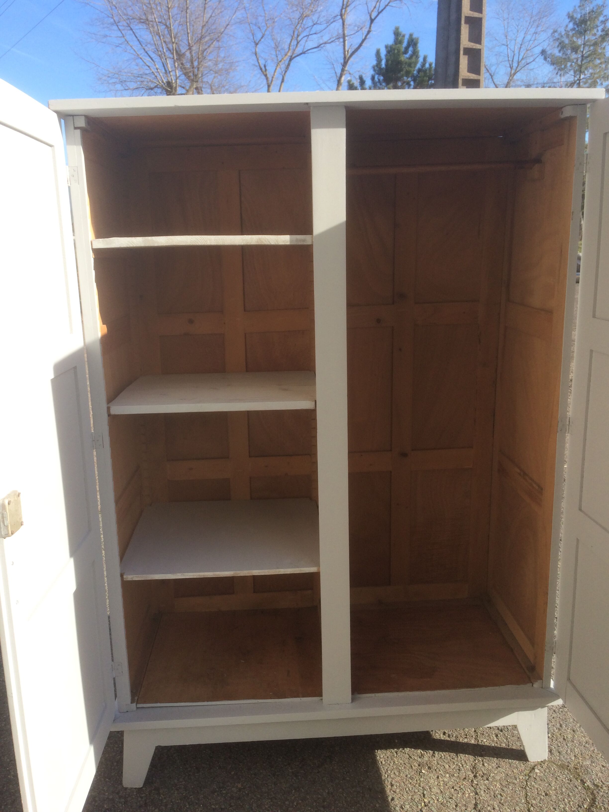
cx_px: 304
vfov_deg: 61.7
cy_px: 406
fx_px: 680
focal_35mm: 29
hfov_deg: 48.2
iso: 32
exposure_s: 1/855
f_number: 2.2
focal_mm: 4.15
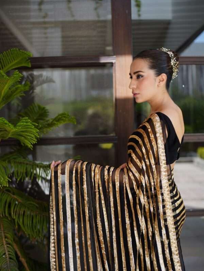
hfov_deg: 37.7
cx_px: 102
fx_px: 299
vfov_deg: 48.9
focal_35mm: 38
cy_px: 150
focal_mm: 35
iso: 125
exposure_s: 1/800
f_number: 1.4
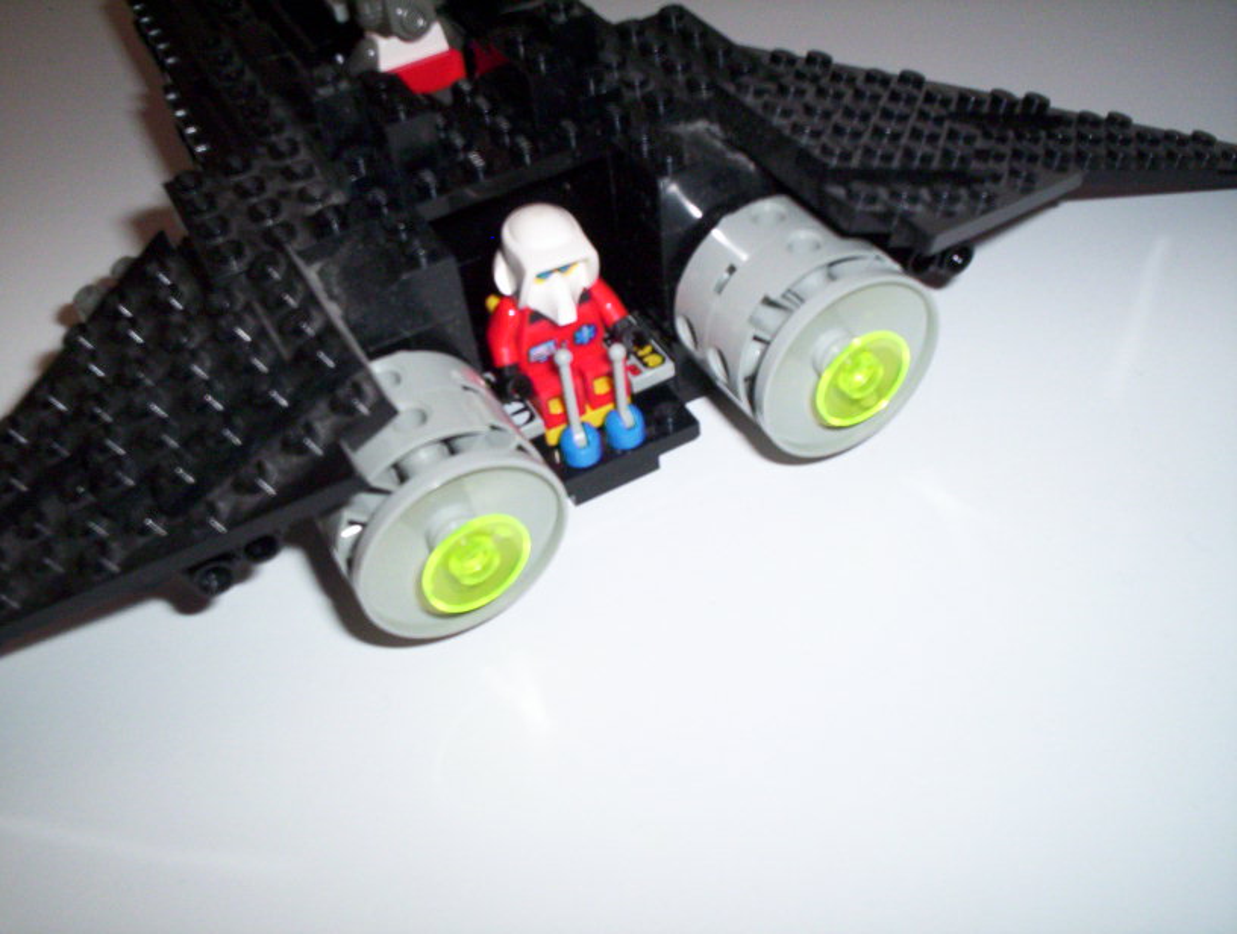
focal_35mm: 38
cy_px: 467
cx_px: 618
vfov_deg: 37.9
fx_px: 1361
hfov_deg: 48.9
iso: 140
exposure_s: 1/60
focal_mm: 4.99
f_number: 4.5
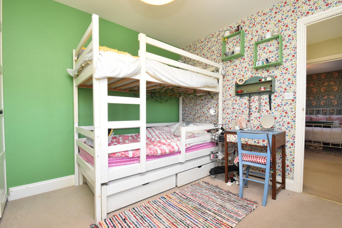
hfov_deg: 95.0
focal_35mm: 16
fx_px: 157
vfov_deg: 72.1
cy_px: 114
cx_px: 171
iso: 1600
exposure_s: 1/60
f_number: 9
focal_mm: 11
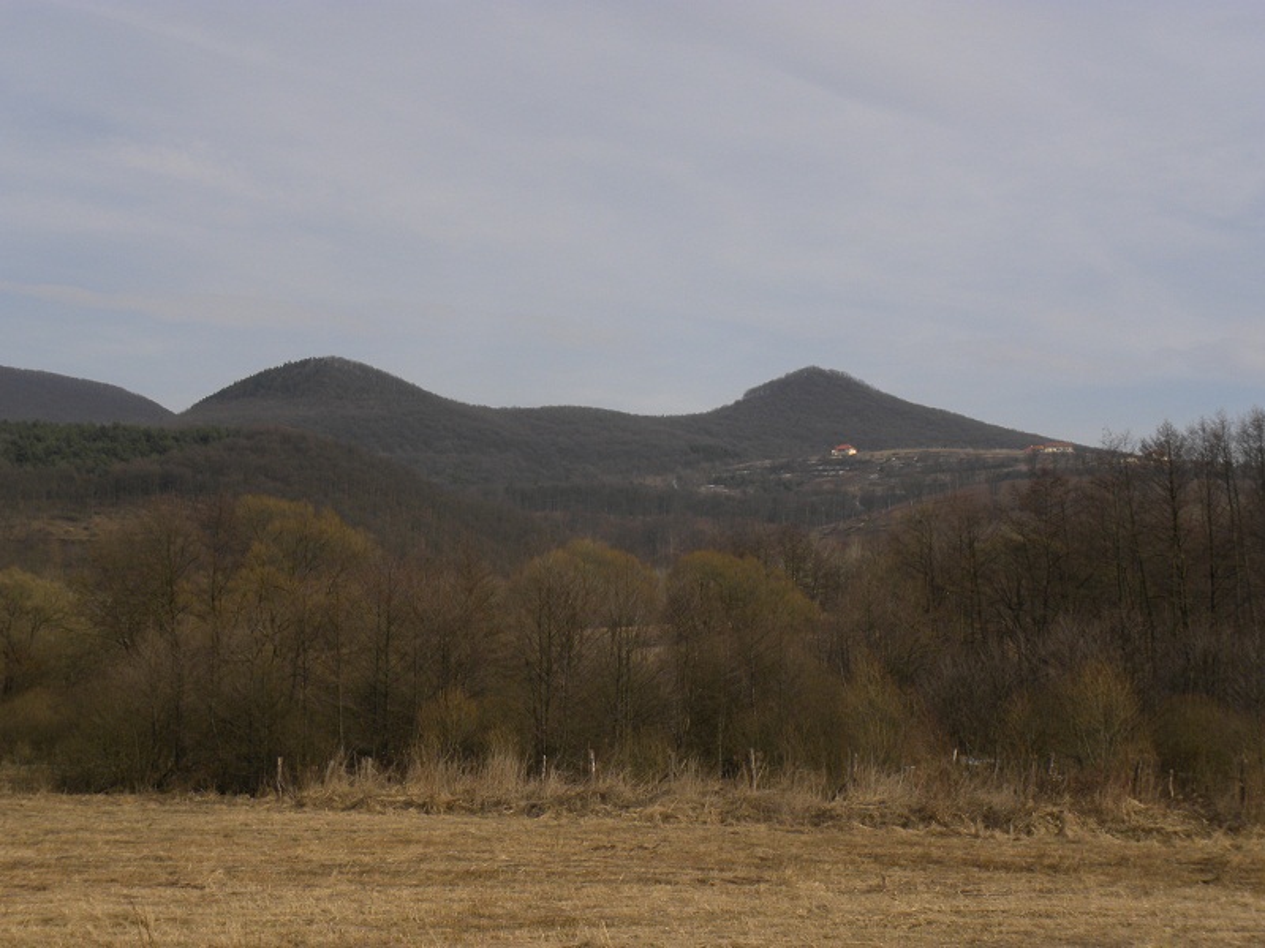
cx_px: 632
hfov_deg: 33.2
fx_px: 2120
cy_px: 474
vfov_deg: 25.2
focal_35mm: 58
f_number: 7.1
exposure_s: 1/287
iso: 64
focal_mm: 10.3
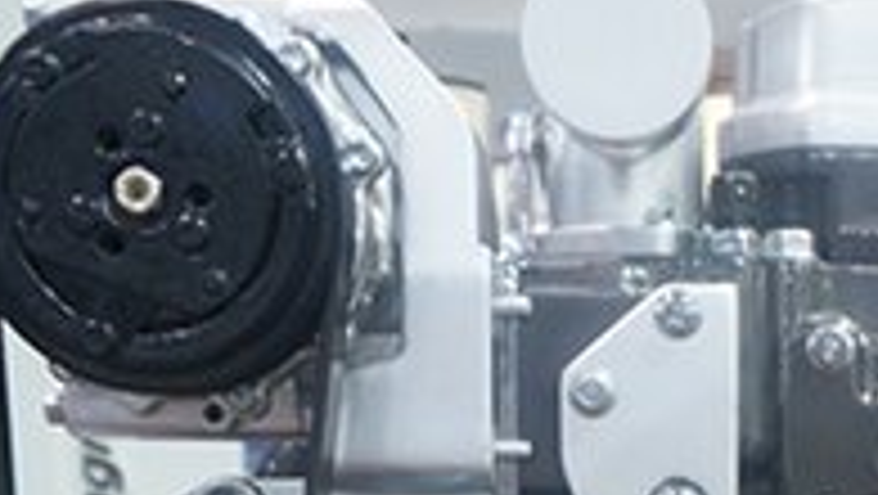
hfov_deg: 20.1
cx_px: 887
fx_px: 2400
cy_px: 1028
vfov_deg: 10.7
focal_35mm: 103
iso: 320
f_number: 4
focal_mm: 16
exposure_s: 1/60
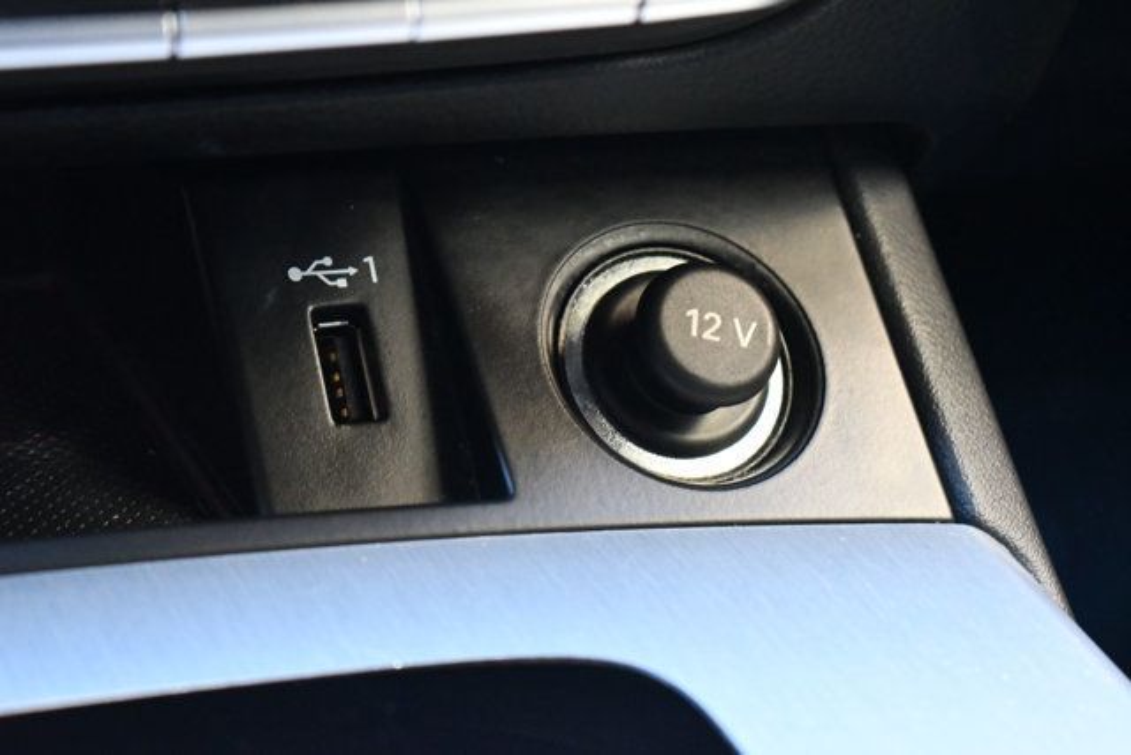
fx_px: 2577
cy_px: 378
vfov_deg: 16.7
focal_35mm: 82
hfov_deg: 24.8
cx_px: 566
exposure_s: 1/60
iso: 7200
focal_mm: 55
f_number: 5.6
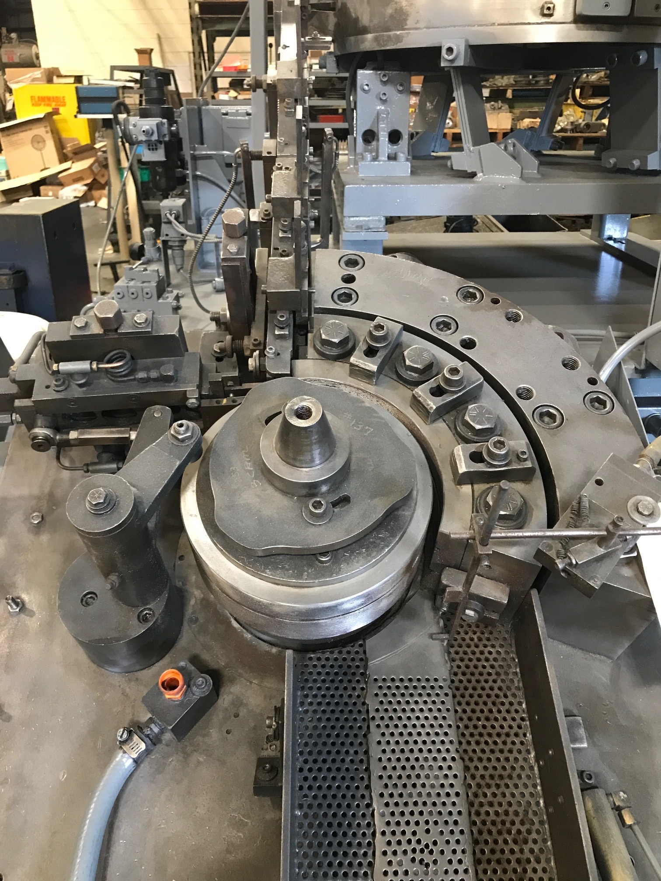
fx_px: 713
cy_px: 440
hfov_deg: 49.7
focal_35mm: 28
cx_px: 330
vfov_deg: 63.4
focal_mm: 3.99
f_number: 1.8
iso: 100
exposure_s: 1/9
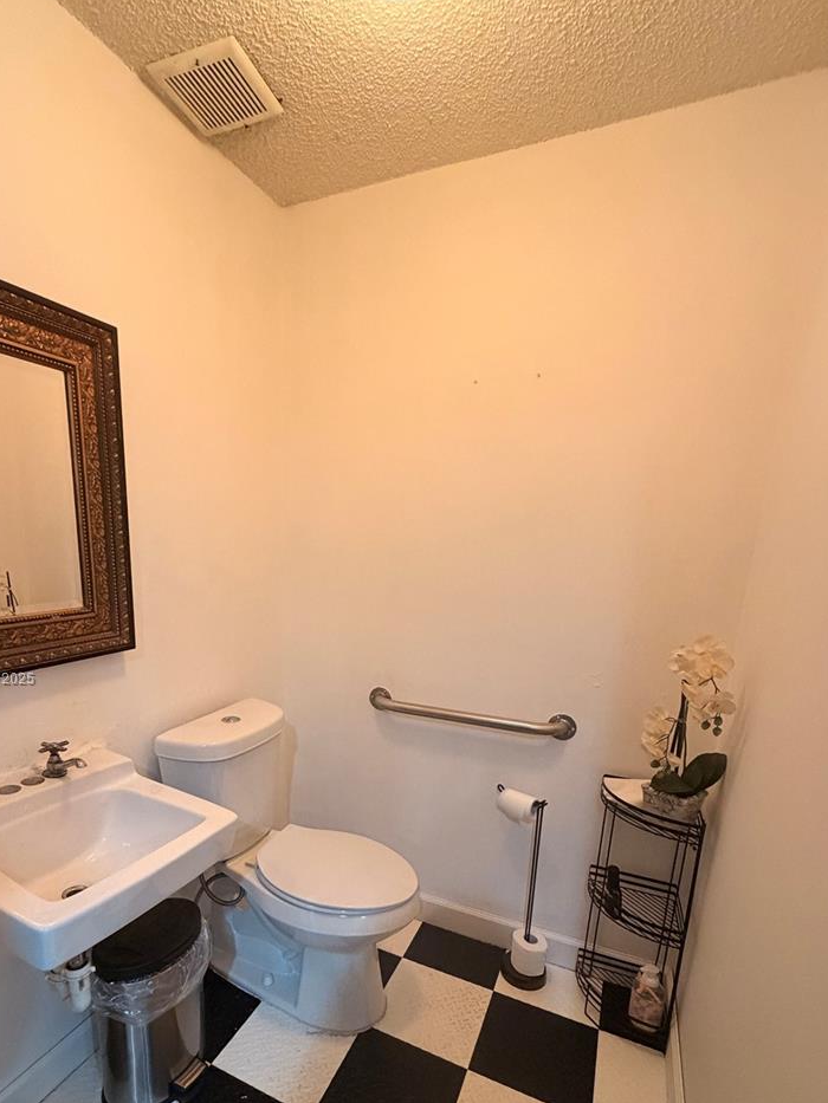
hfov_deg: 71.2
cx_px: 350
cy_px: 680
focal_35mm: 18
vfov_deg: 86.3
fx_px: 574
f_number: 2.2
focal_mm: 2.22
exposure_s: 1/60
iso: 500
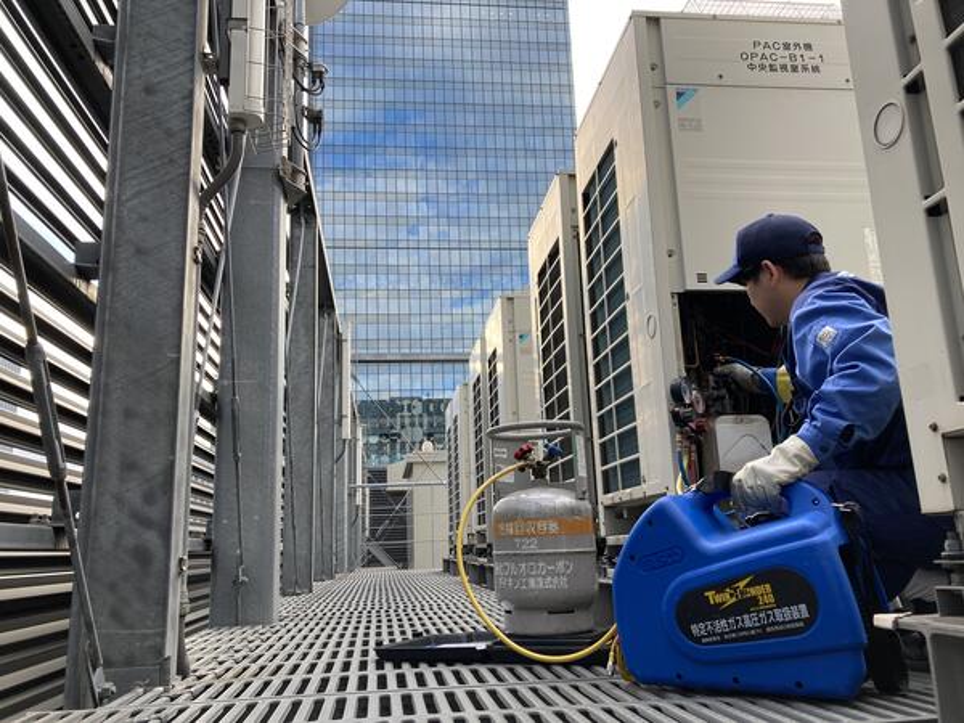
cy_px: 362
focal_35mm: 28
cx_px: 482
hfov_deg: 63.4
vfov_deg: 49.7
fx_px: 780
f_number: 1.8
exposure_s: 1/195
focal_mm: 3.99
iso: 20
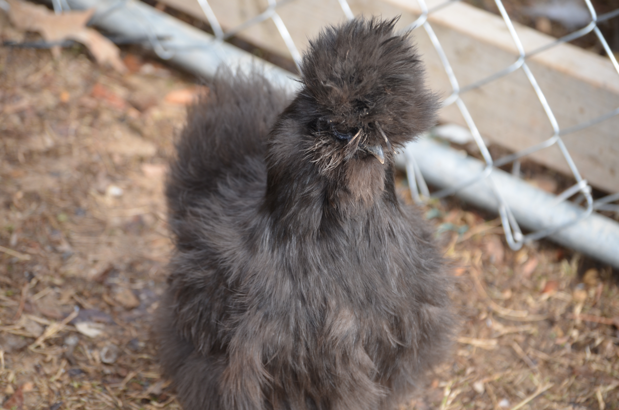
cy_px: 205
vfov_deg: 9.6
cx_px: 310
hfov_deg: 14.4
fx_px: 2445
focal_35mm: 142
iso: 140
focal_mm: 95
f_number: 4.5
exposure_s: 1/200
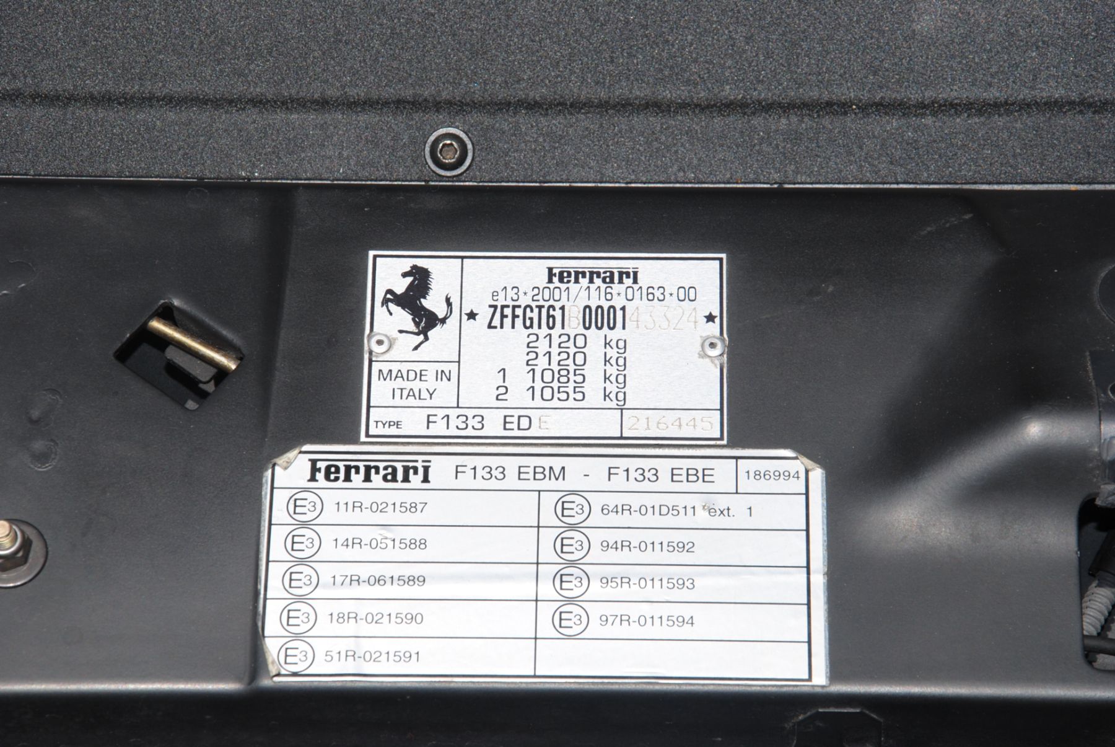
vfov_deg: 8.7
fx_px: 4884
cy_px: 374
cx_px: 558
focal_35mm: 158
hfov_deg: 13.0
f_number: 10
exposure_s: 1/200
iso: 100
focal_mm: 105
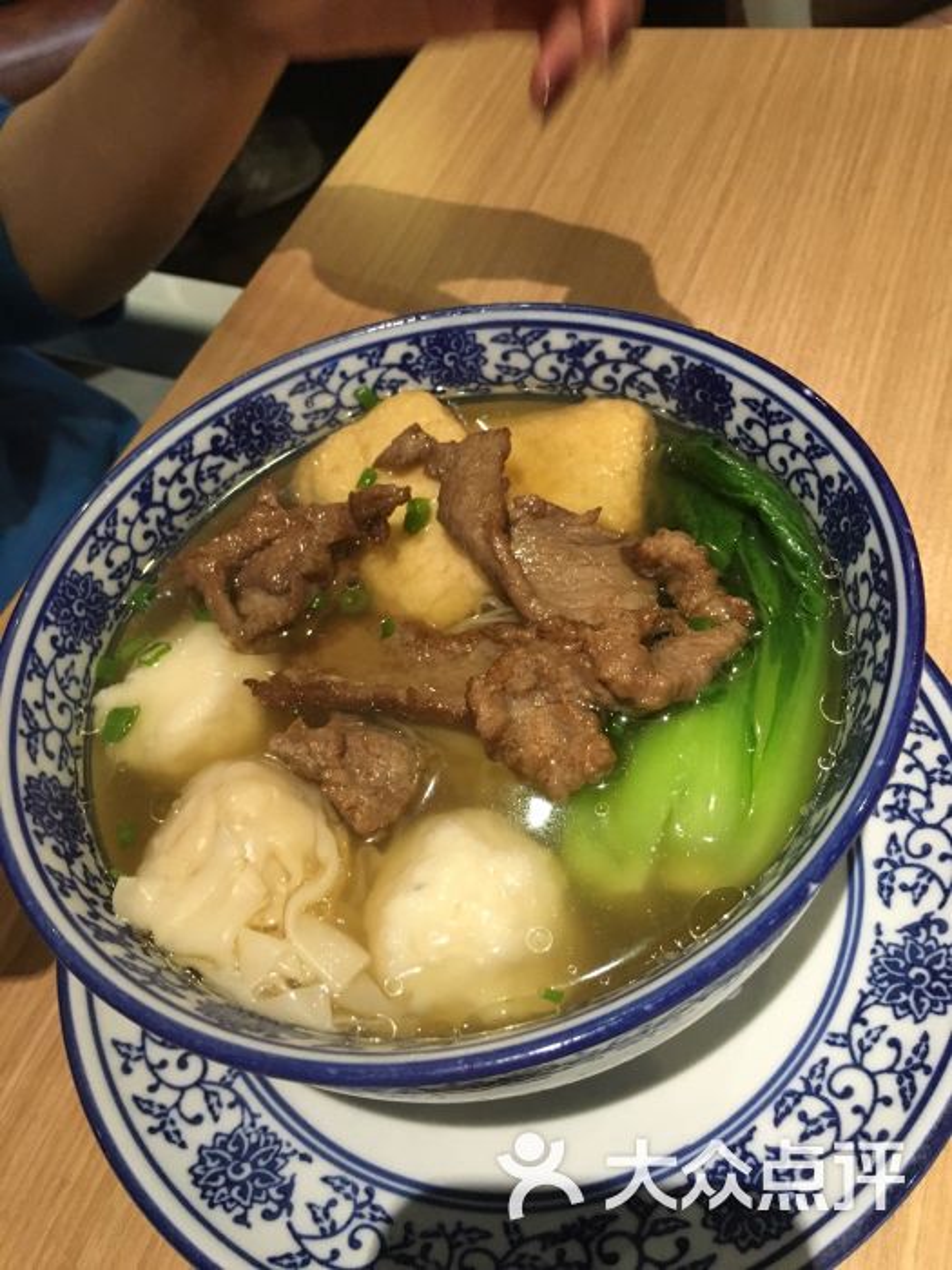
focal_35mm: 29
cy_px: 635
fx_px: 1063
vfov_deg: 61.7
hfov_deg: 48.2
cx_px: 476
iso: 200
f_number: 2.2
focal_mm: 4.15
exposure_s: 1/25
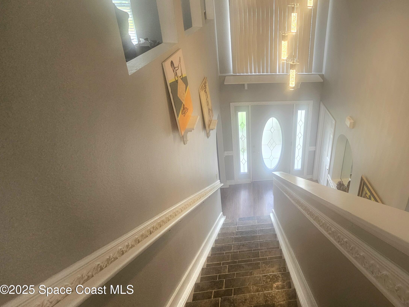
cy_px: 97
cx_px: 282
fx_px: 213
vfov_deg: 69.1
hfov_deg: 83.8
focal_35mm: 18
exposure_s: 1/60.2
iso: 200
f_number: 2.2
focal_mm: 2.2
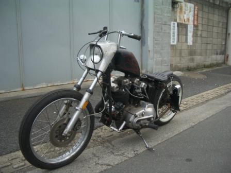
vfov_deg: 40.7
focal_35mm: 35
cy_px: 86
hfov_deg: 52.6
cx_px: 116
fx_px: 234
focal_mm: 5.8
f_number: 2.6
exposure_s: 1/200
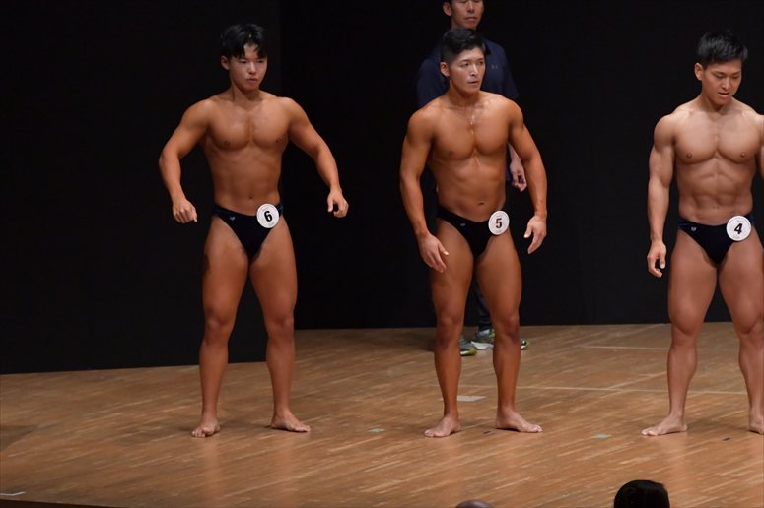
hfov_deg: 7.2
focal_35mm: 285
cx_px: 382
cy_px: 254
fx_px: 6045
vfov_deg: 4.8
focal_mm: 190
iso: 6400
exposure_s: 1/400
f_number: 5.6
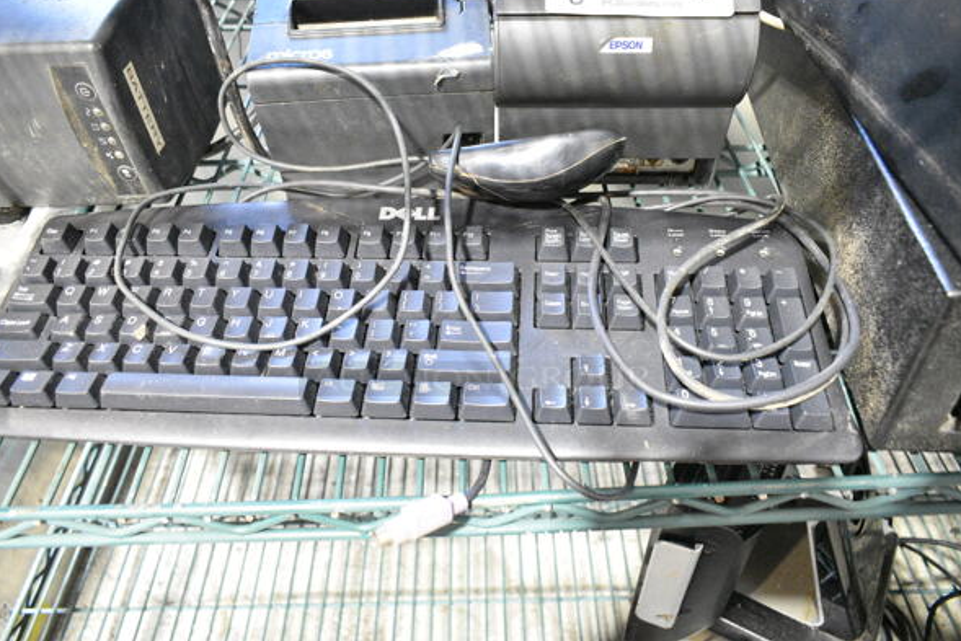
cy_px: 310
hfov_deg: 65.5
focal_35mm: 28
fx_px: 748
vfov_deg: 46.4
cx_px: 481
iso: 6400
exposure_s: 1/100
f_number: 5
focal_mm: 18
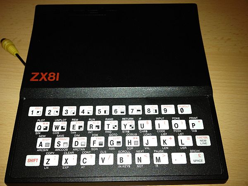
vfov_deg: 40.7
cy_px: 93
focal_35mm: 35
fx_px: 251
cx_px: 124
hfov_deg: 52.6
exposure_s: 1/35
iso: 64
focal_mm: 4.28
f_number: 2.4
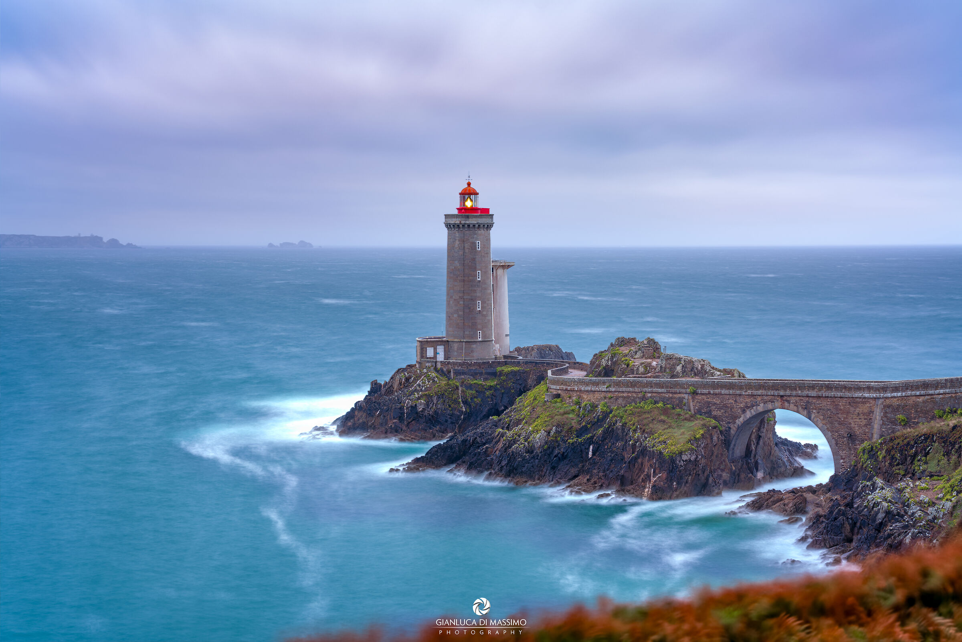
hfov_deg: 33.9
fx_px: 1577
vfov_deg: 23.0
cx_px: 481
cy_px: 321
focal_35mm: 59
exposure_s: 1/8
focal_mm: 59
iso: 100
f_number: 5.6
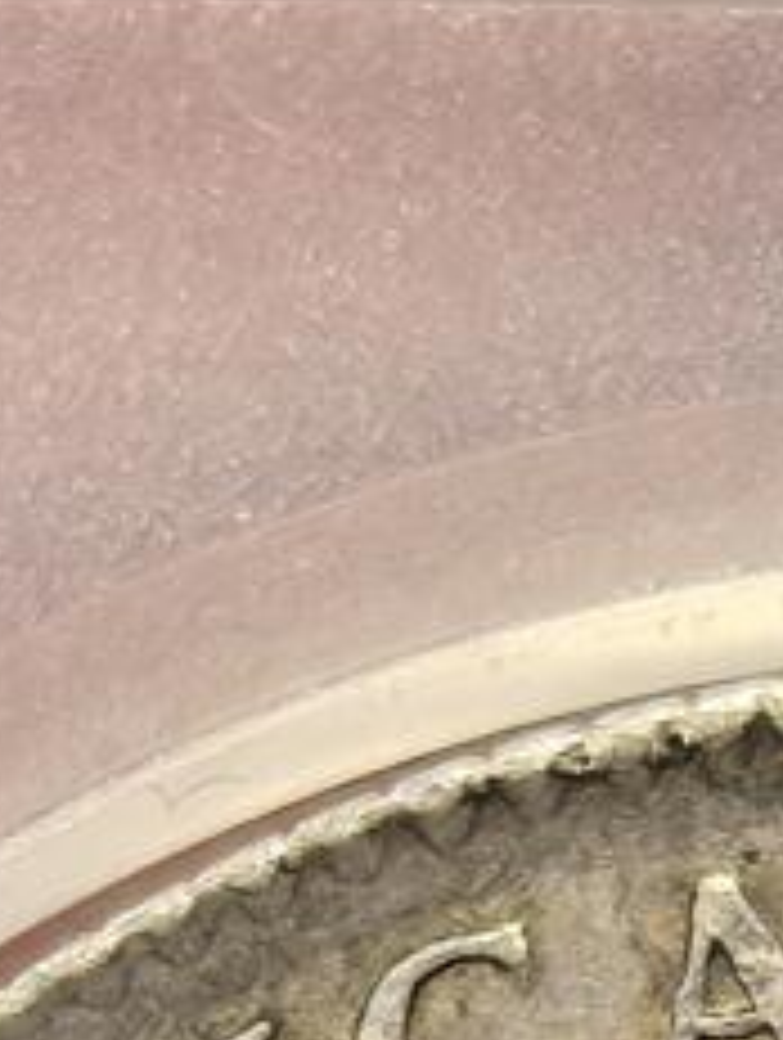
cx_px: 1166
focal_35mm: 420
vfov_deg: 4.6
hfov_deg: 3.5
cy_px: 2728
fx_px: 12632
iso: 250
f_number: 2
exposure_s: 1/100
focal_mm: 6.98
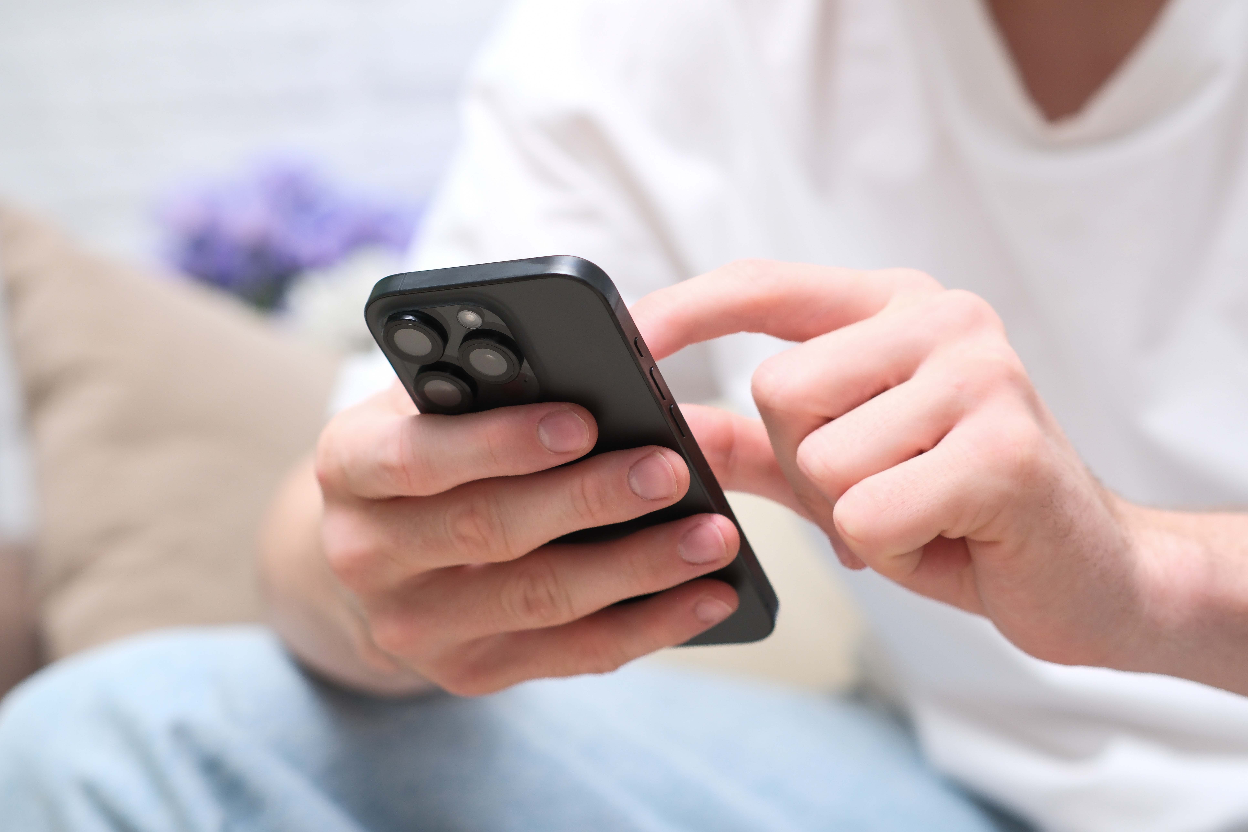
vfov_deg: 16.3
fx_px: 2912
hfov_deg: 24.2
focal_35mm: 84
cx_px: 624
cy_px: 416
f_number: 2.8
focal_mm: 56
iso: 500
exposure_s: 1/60
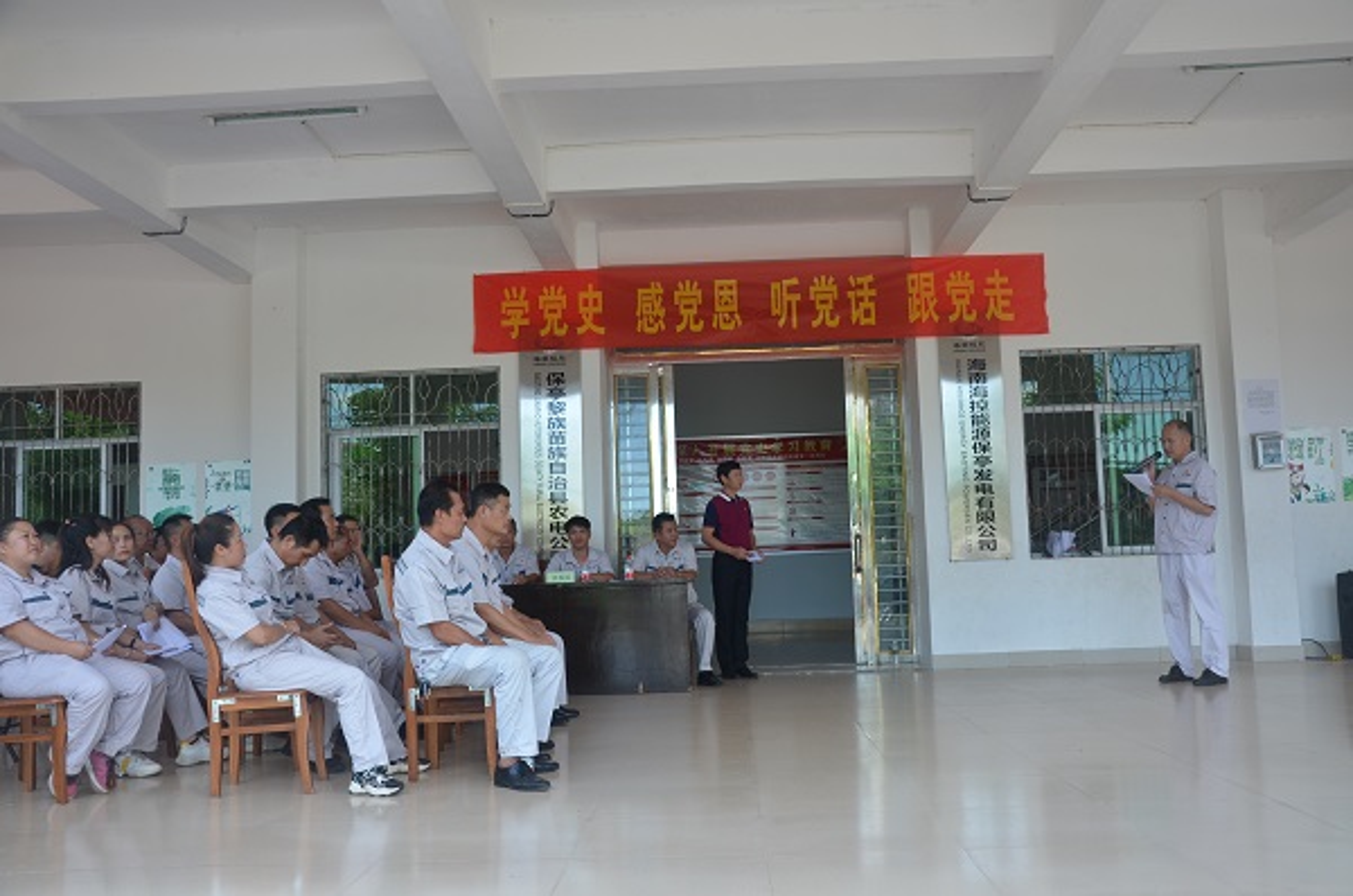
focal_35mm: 32
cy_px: 448
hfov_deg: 59.6
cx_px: 676
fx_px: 1181
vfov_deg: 41.5
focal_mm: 21
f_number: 5.6
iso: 200
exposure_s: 1/125
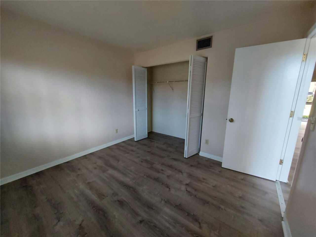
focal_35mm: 13
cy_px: 118
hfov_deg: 106.2
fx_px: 119
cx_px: 158
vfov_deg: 89.9
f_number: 2.2
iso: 250
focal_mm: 1.74
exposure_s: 1/60
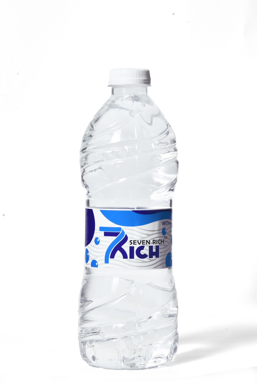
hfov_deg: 11.4
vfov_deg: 17.1
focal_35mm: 120
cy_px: 192
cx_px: 128
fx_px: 1284
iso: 250
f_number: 16
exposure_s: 1/125
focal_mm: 120
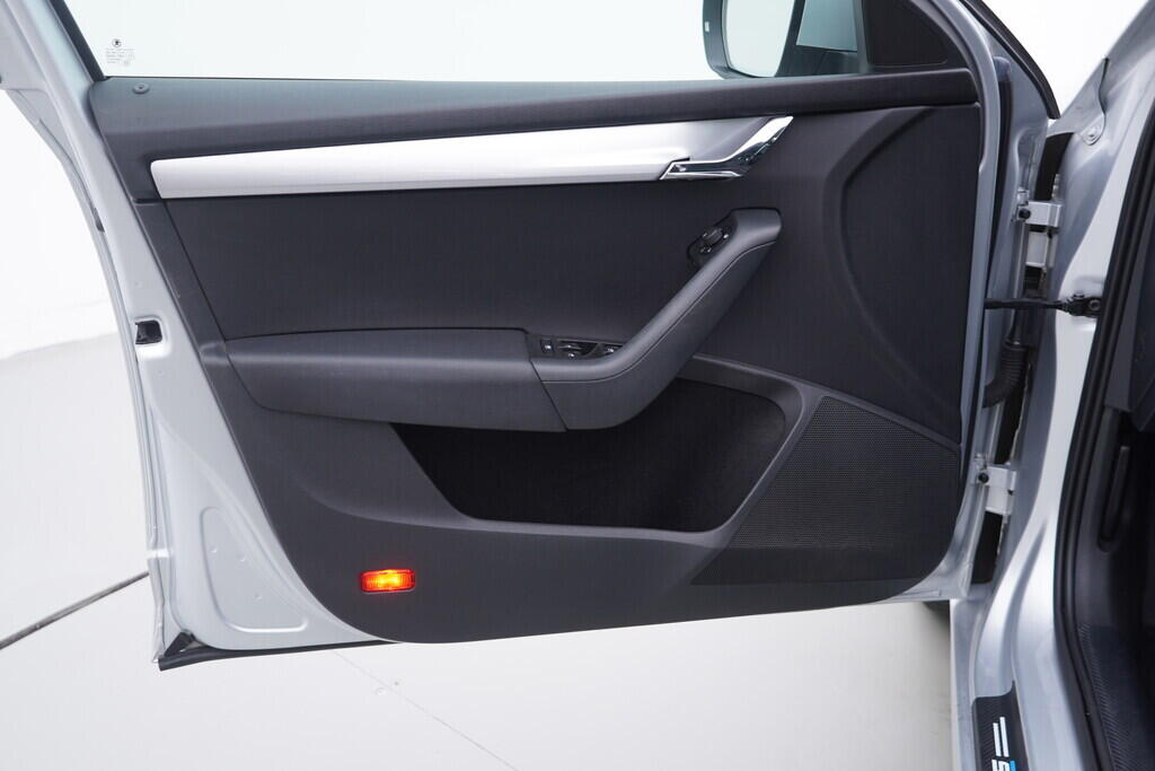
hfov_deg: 53.1
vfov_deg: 36.9
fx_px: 1155
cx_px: 578
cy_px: 386
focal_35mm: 36
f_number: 3.2
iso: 125
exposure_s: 1/50
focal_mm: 24
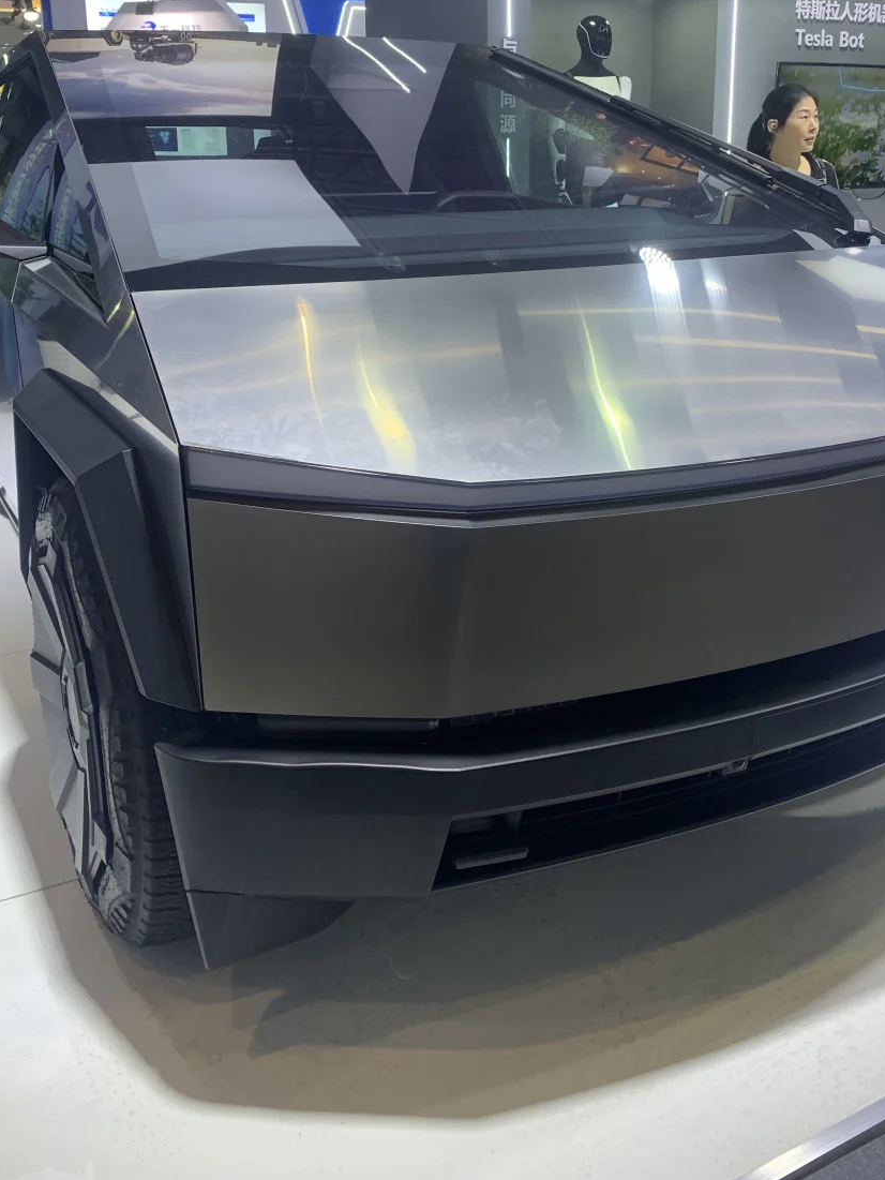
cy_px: 453
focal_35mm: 34
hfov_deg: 41.8
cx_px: 474
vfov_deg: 53.4
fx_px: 1159
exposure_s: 1/100
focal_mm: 4.25
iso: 64
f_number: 1.8
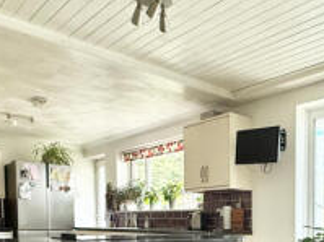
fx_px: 384
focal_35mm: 41
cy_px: 248
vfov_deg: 32.1
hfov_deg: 42.5
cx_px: 284
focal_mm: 2.22
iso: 200
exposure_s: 1/99
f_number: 2.2
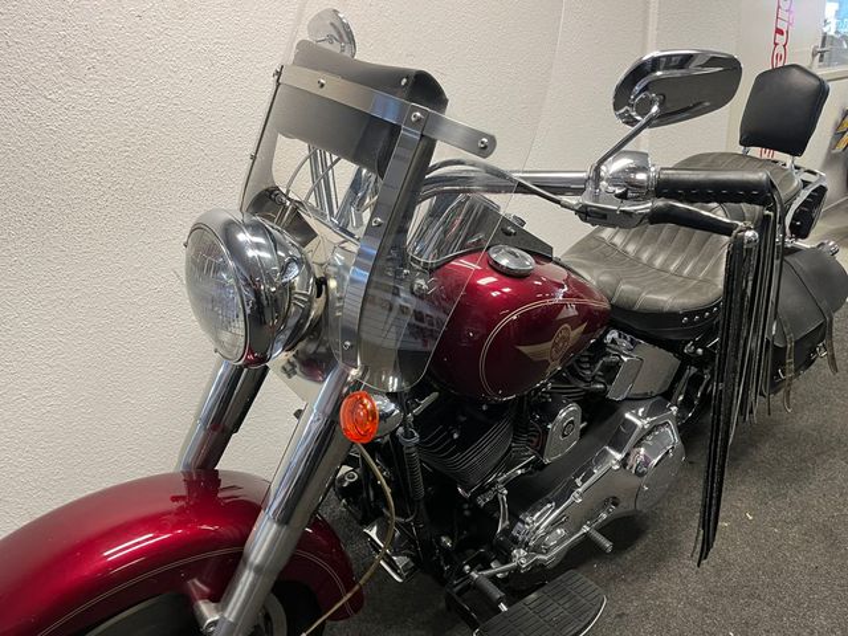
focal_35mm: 26
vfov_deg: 53.1
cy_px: 318
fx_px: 637
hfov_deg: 67.3
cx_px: 424
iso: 125
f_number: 1.6
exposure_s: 1/50
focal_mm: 5.1
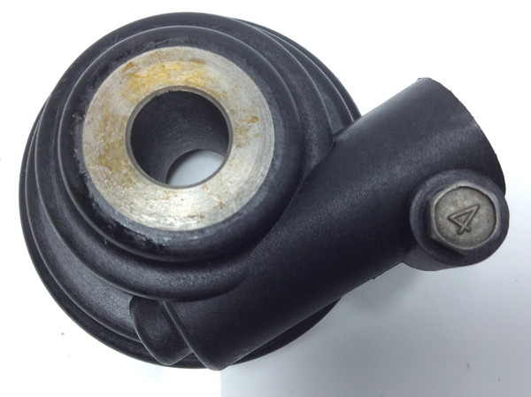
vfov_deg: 44.0
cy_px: 198
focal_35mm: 32
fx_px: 490
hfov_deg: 56.9
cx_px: 266
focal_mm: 3.3
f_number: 2.4
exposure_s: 1/149
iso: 32
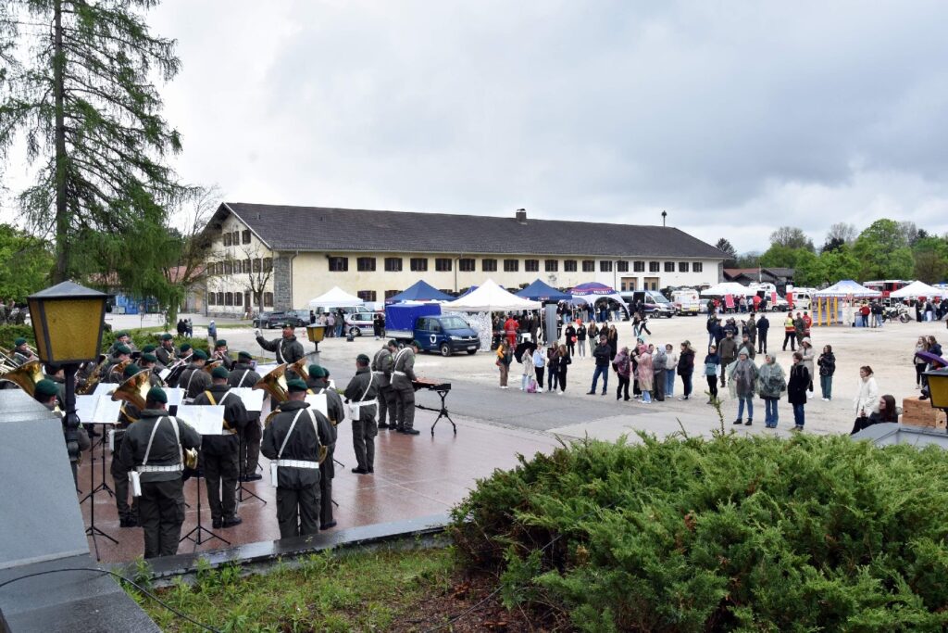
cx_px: 474
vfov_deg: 41.7
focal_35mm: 32
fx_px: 830
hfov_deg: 59.5
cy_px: 316
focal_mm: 21
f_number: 9
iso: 400
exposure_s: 1/250
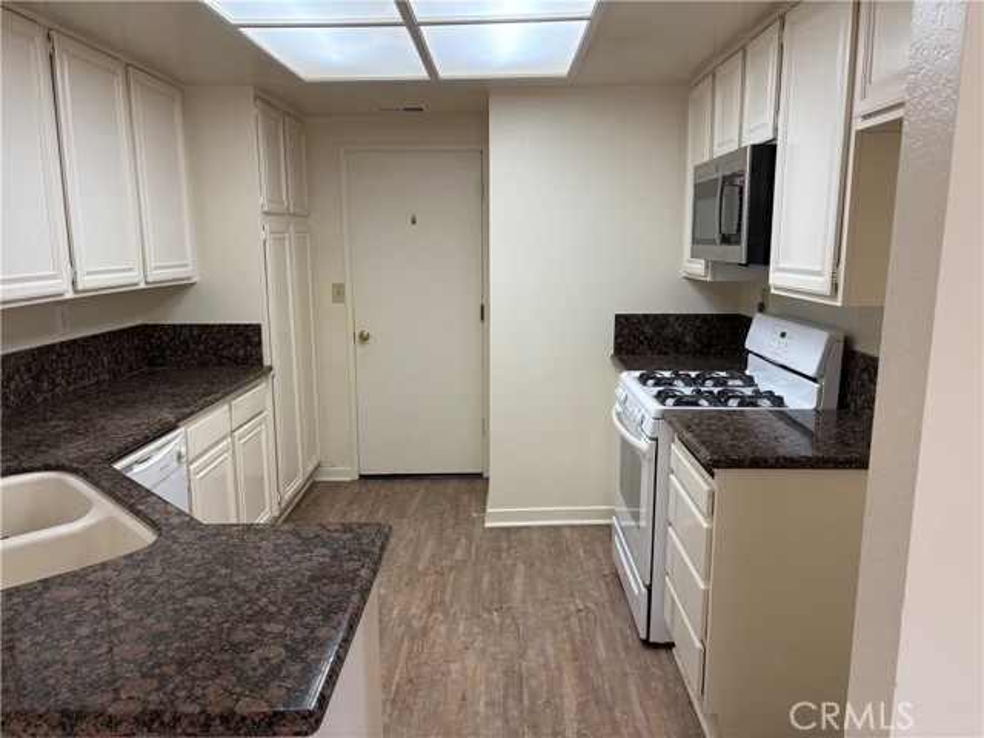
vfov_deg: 53.1
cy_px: 369
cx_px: 492
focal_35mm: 26
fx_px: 739
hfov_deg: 67.3
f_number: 1.6
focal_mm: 5.96
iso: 80
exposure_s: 1/60
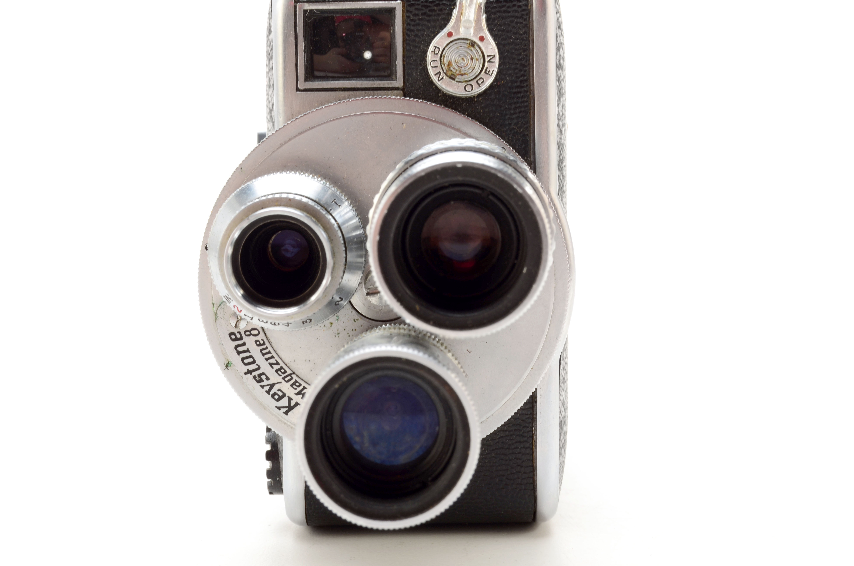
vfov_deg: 16.3
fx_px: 1977
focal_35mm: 84
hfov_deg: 24.4
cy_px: 285
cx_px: 431
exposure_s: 1/160
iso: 100
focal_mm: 55
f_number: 18
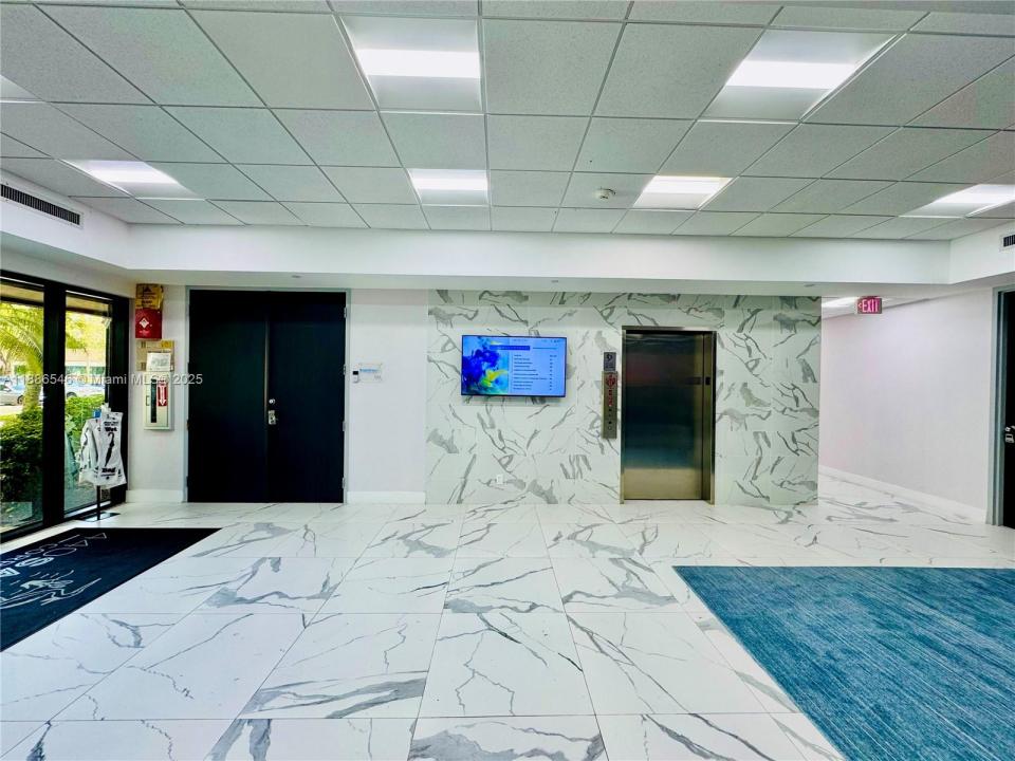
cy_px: 380
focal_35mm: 14
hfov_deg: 102.1
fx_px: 411
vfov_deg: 85.7
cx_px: 508
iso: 80
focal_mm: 2.22
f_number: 2.2
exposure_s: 1/120
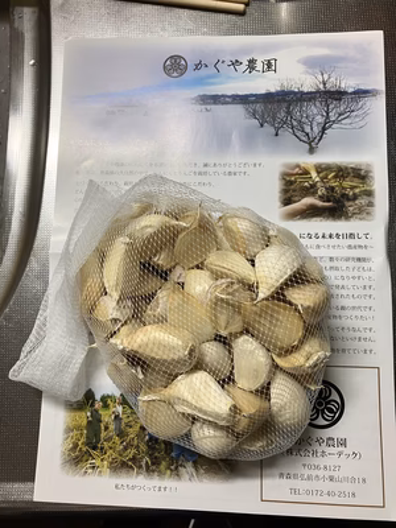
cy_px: 264
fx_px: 427
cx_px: 198
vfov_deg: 63.4
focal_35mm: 28
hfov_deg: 49.7
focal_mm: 3.99
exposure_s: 1/60
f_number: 1.8
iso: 125
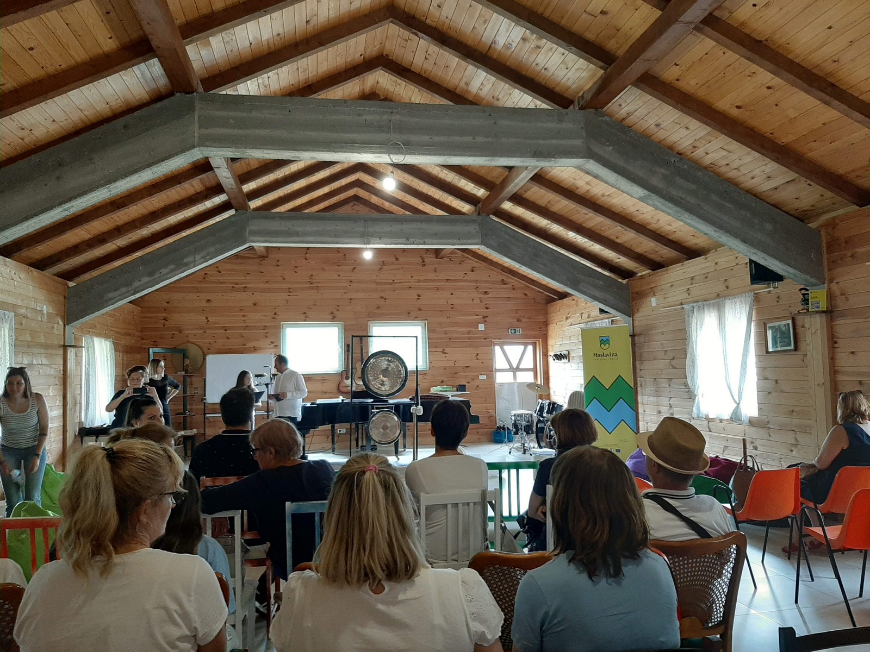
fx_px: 653
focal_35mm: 26
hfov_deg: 67.3
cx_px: 435
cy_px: 326
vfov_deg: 53.1
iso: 160
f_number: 1.7
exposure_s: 1/50
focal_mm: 3.93
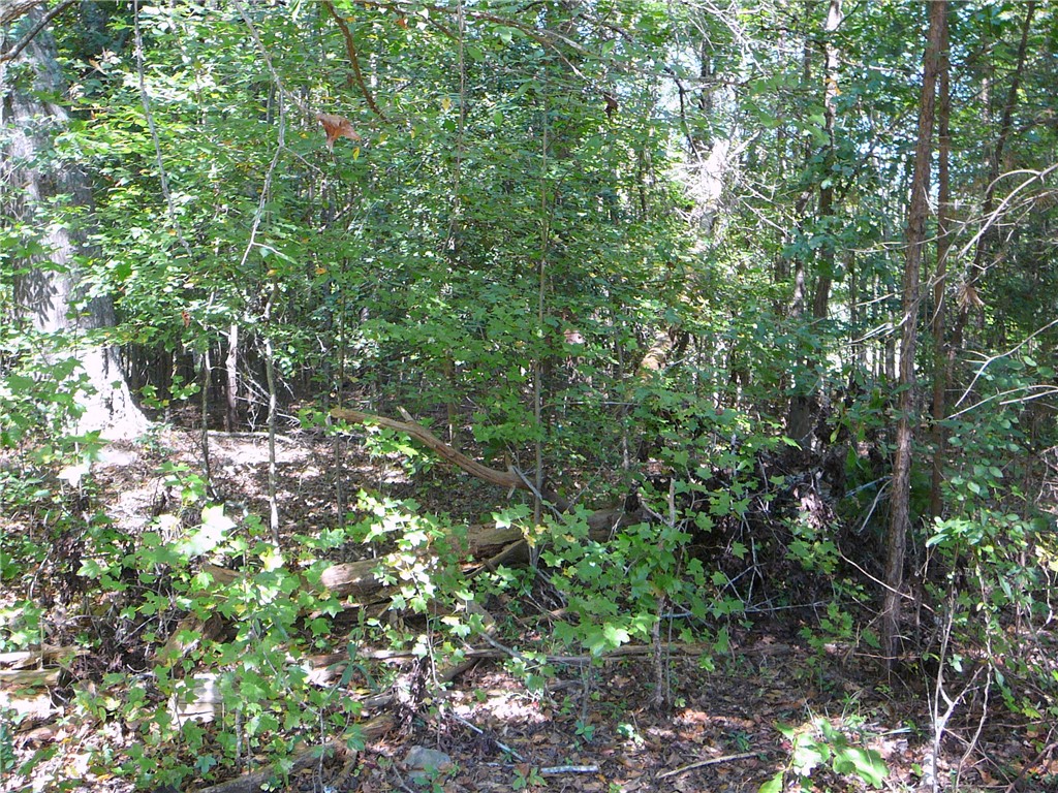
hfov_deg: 49.0
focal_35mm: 38
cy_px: 396
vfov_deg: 37.7
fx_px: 1161
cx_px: 529
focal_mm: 5.6
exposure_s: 1/50
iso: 100
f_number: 3
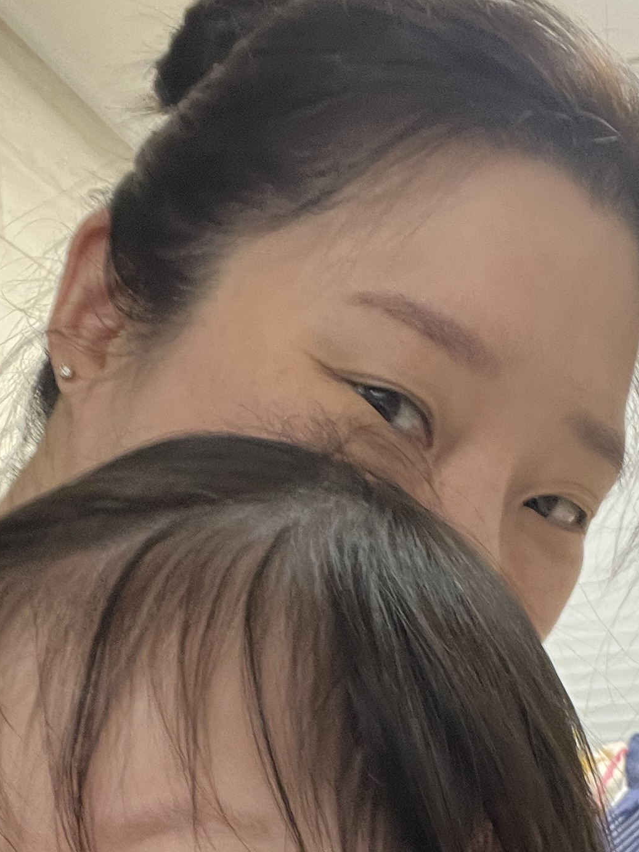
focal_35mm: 67
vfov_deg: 28.0
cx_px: 203
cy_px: 753
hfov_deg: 21.8
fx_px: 1649
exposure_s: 1/40
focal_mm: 2.71
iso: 250
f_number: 2.2
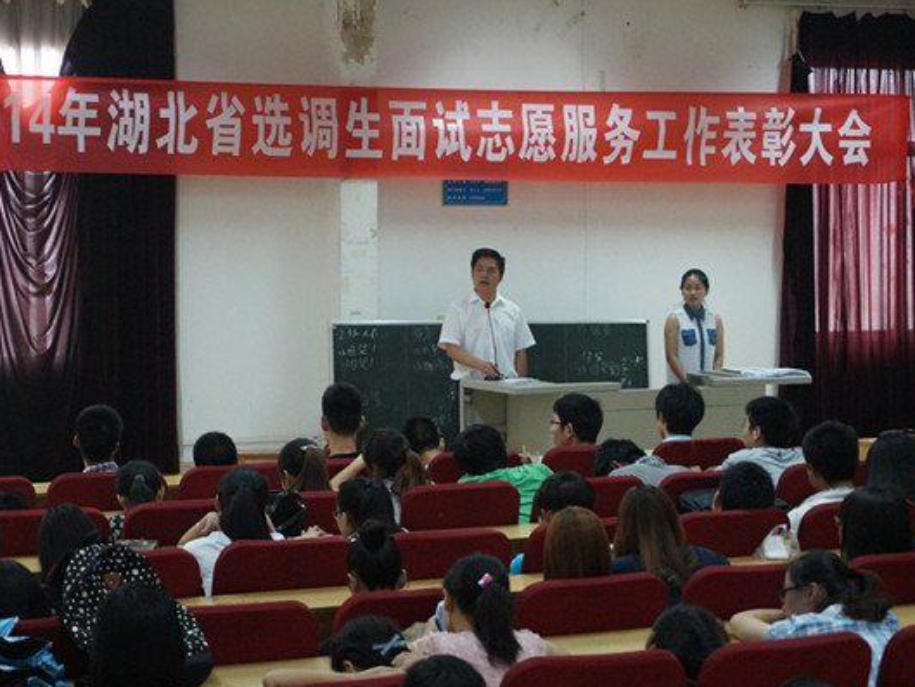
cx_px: 413
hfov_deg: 22.5
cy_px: 337
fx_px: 2300
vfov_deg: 17.0
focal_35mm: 87
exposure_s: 1/80
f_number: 5.6
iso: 3200
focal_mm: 50
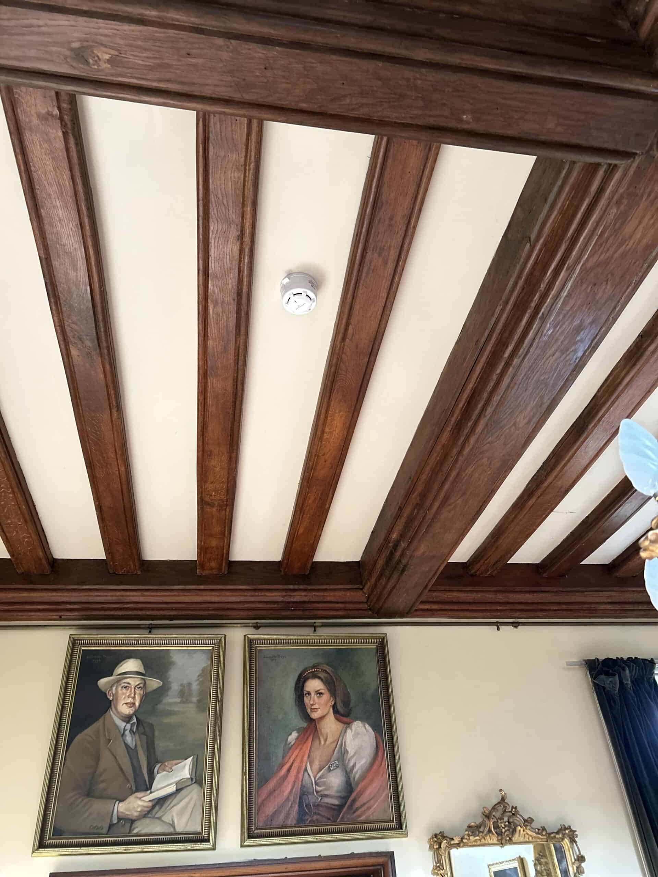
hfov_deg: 53.1
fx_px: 659
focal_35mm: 26
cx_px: 329
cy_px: 438
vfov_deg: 67.3
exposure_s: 1/60
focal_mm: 5.7
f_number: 1.5
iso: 500
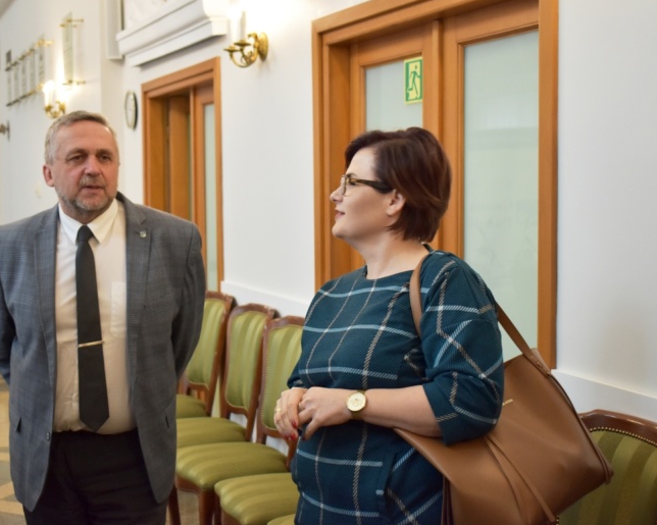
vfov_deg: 27.1
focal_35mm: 56
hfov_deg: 33.5
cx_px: 266
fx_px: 1089
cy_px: 255
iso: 900
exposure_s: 1/60
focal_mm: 32
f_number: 4.5
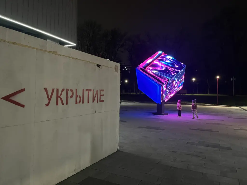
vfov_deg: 53.1
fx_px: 186
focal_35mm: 26
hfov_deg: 67.3
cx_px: 124
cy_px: 92
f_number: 1.6
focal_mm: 5.1
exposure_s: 1/25
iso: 800
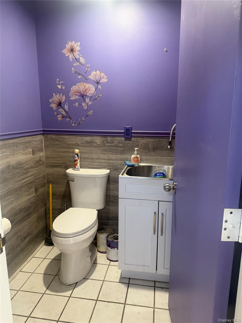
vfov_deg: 71.6
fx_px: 224
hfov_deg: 56.8
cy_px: 162
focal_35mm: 24
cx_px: 121
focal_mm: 6.76
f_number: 1.78
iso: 200
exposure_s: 1/74
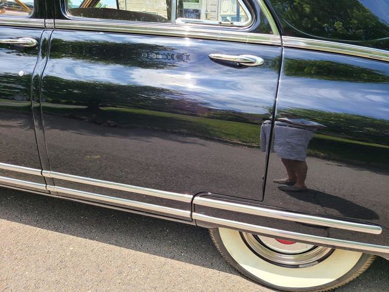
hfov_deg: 67.3
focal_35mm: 26
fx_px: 292
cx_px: 194
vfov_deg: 53.1
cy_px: 146
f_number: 1.8
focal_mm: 5.4
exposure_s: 1/495
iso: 40
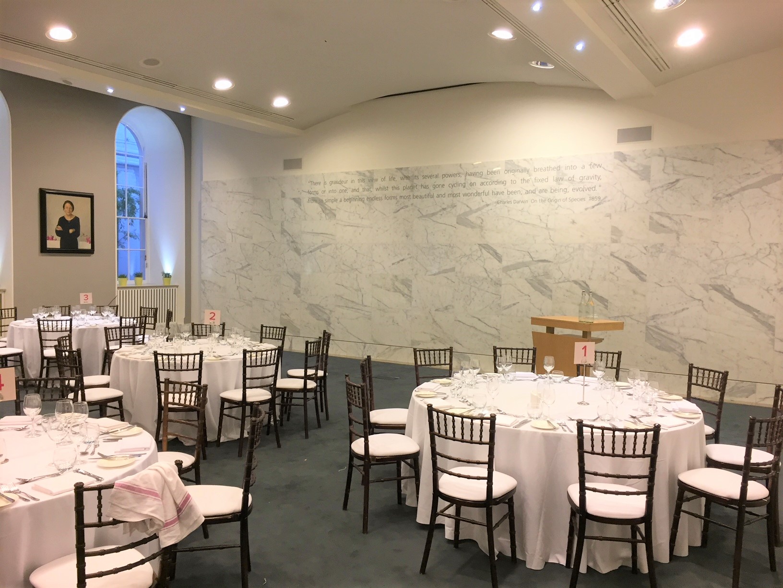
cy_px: 294
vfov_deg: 48.2
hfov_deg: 61.7
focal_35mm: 29
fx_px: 656
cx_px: 392
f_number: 2.2
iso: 80
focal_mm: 4.15
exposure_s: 1/33
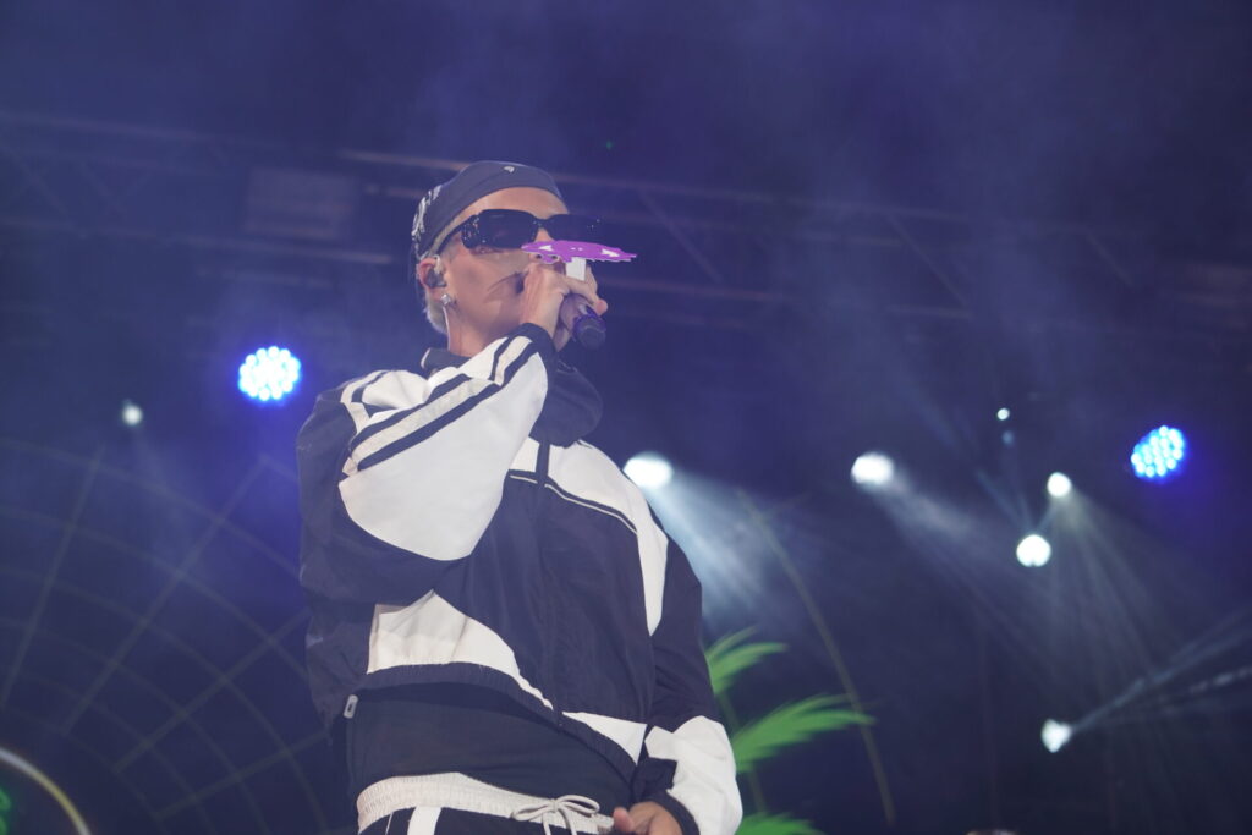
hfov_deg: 17.7
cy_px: 418
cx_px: 626
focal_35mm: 116
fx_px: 4017
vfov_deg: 11.9
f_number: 5
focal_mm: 77
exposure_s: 1/160
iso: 250
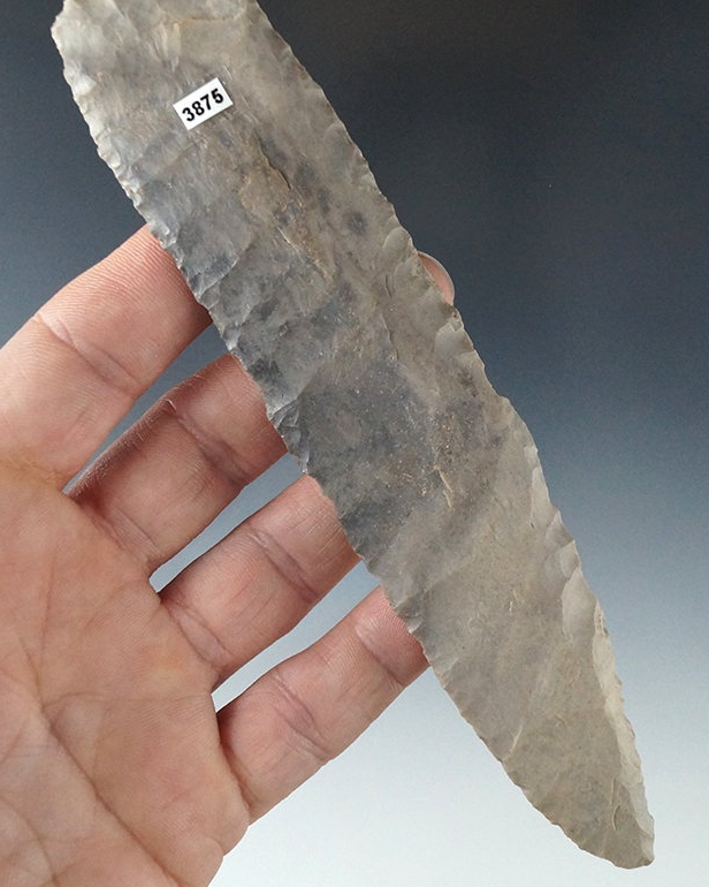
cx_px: 356
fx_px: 997
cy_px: 396
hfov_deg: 39.2
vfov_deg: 47.9
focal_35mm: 38
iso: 1600
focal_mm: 22
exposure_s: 1/200
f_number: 7.1
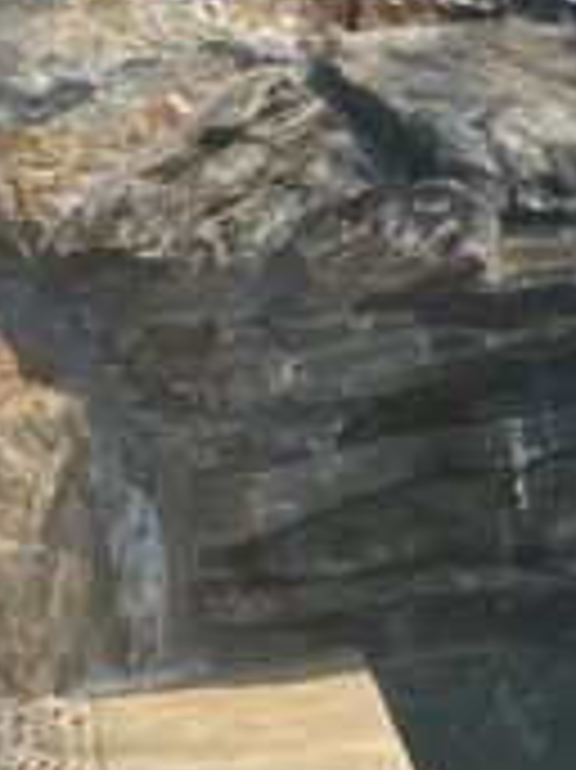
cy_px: -212
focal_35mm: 156
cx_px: 1170
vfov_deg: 12.3
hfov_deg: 8.9
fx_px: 3465
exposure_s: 1/2105
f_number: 1.8
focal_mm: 4.25
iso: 32
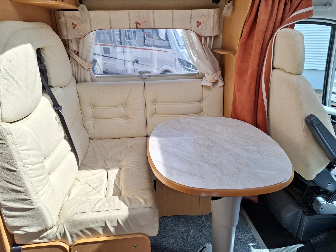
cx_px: 167
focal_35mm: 24
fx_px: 233
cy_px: 123
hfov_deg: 71.6
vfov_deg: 56.8
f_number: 1.8
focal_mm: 5.54
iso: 50
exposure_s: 1/252
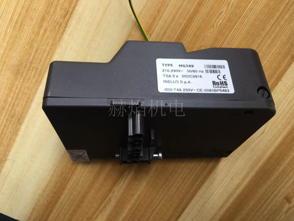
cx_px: 147
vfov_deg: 48.2
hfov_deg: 61.7
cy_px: 110
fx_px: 246
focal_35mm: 29
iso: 32
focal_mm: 4.15
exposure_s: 1/50
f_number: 2.2
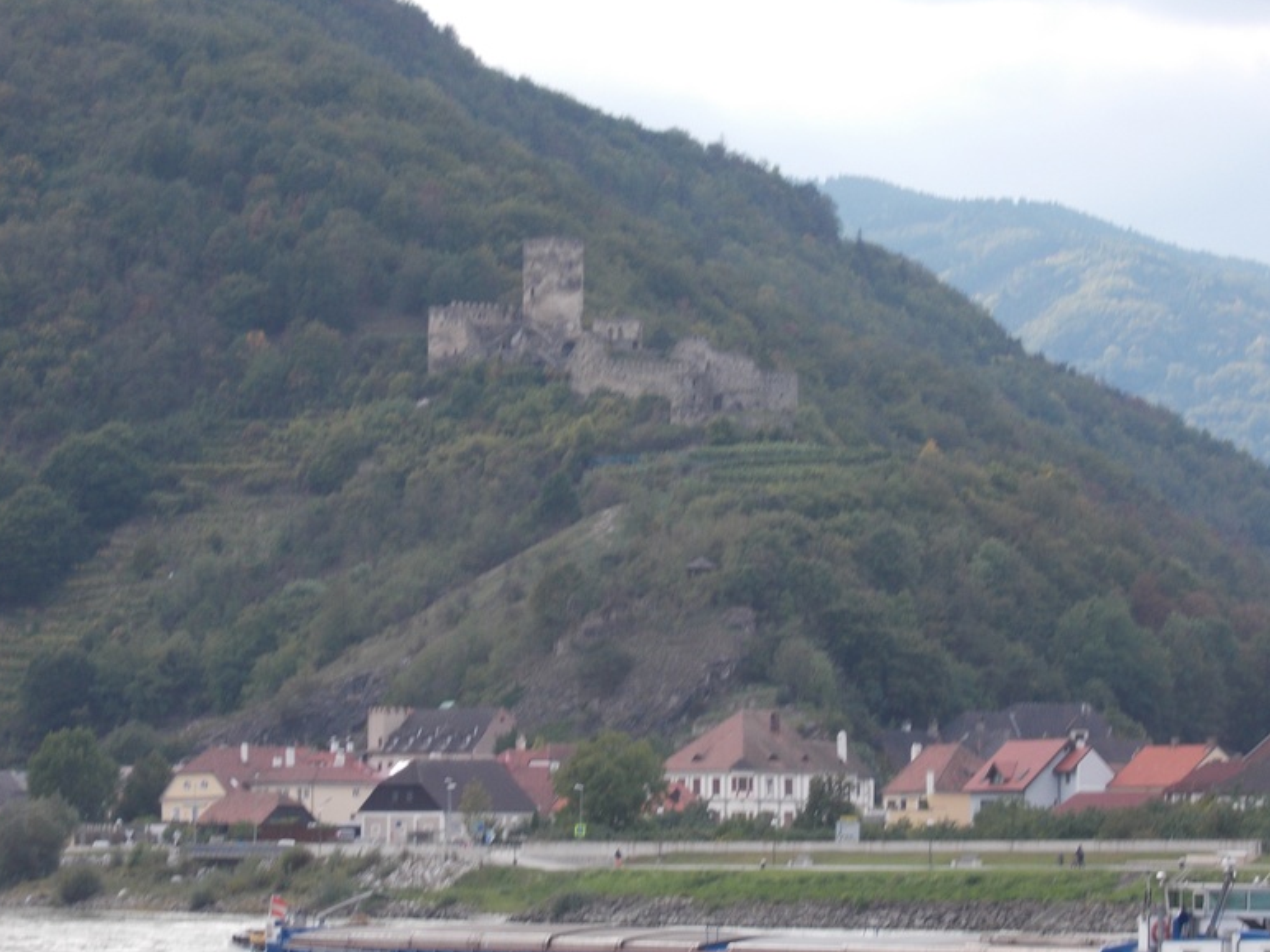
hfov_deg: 11.6
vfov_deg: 8.7
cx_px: 809
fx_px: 6236
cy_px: 389
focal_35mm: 170
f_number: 6.5
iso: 80
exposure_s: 1/100
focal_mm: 23
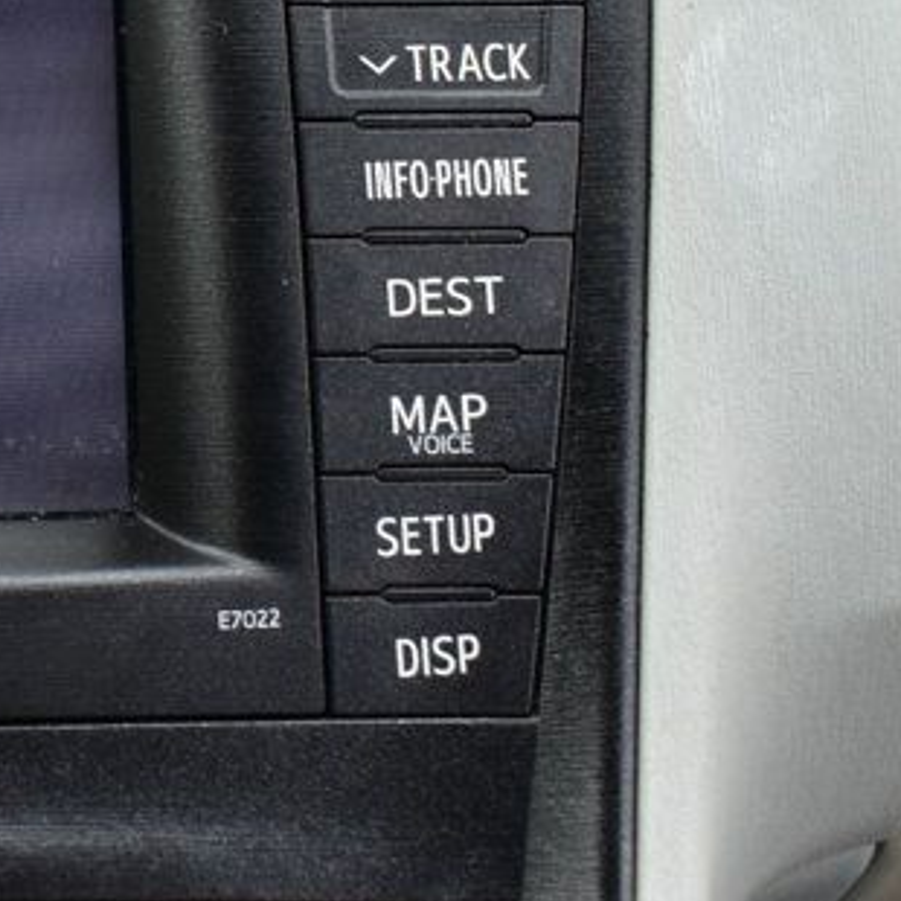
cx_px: -465
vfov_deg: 16.9
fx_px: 2974
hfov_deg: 15.8
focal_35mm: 101
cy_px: 9
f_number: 7.1
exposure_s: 1/40
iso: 400
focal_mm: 24
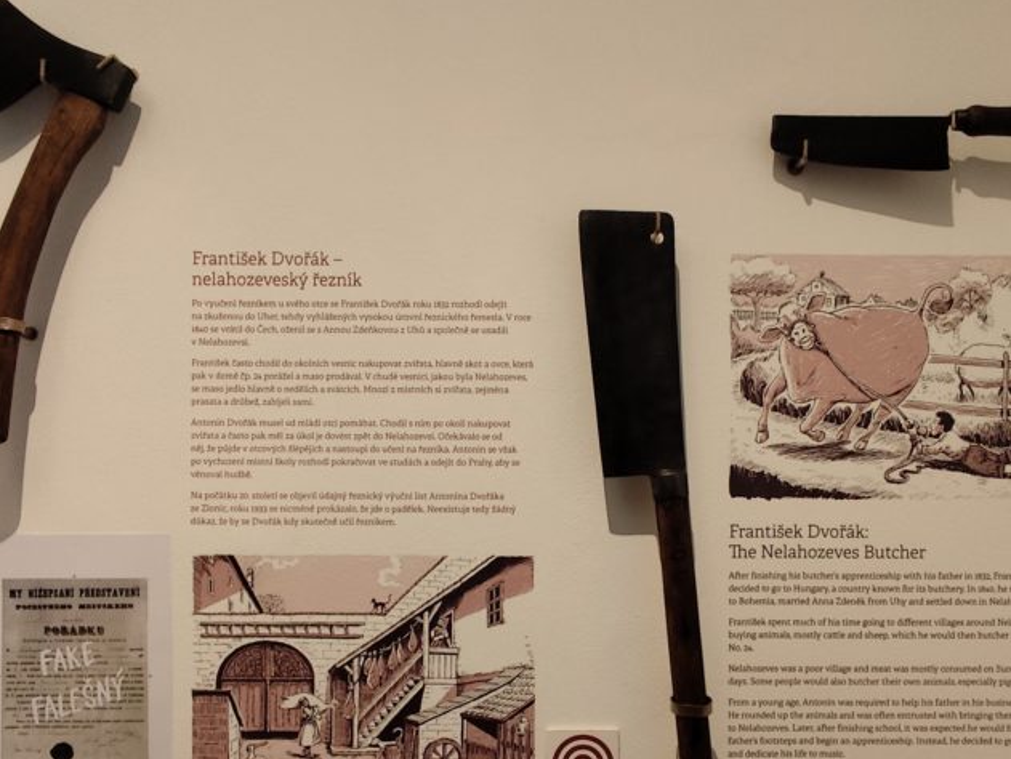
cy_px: 454
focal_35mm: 28
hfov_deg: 63.3
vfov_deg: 49.5
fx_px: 818
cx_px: 551
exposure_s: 1/50
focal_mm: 1.65
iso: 320
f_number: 2.2
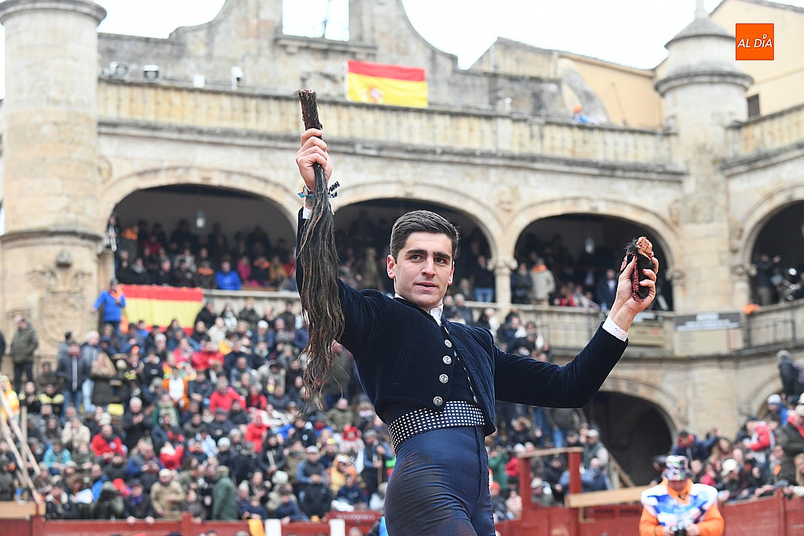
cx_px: 402
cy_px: 268
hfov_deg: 21.5
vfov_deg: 14.4
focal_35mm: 95
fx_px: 2122
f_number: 5
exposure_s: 1/320
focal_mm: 95
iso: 2500
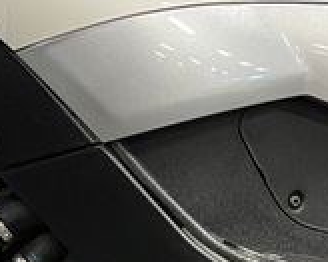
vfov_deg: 15.0
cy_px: 318
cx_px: 116
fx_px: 960
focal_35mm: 99
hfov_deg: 19.3
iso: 400
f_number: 1.6
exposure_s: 1/33
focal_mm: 5.1
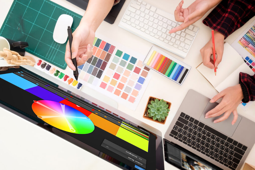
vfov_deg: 41.1
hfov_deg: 58.7
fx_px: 227
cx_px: 128
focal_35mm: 32
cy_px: 85
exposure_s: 1/20
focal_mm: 21.4
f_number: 8
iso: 640
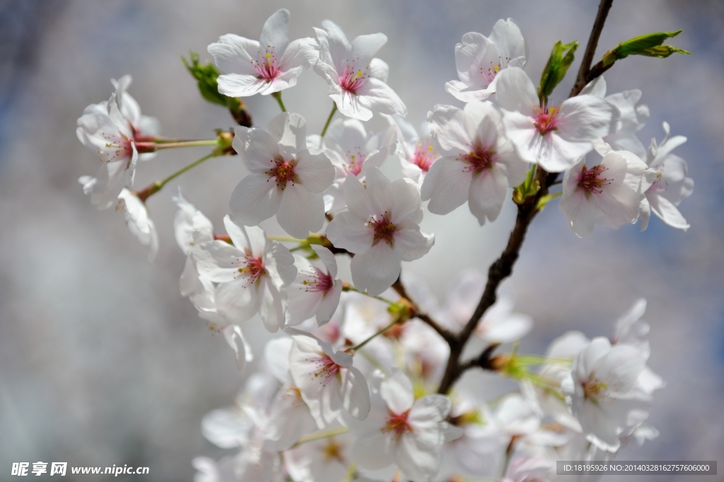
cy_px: 241
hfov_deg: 17.1
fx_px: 2411
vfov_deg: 11.4
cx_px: 362
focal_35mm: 120
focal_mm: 120
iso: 400
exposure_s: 1/1250
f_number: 4
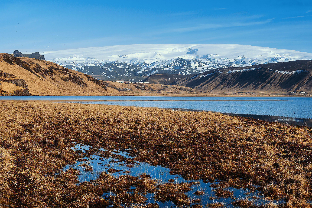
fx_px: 607
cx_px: 156
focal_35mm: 70
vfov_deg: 19.5
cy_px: 104
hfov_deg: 28.8
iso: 100
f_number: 10
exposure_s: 1/100
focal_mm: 70
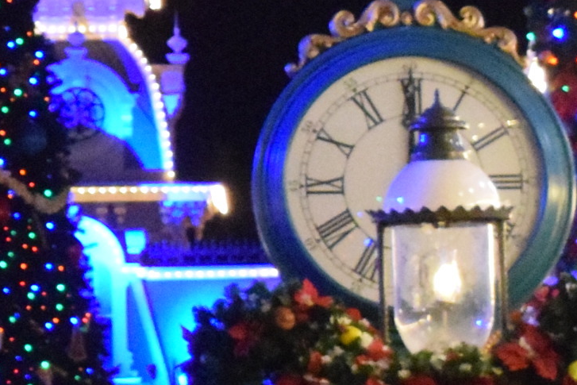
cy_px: -67
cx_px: -798
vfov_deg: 3.7
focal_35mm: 371
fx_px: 5947
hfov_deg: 5.4
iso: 8000
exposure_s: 1/60
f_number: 5
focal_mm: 40
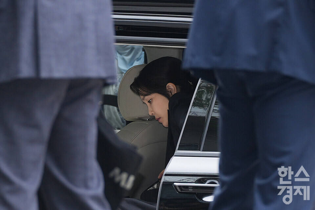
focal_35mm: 200
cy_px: 105
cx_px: 158
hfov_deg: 10.3
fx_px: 1750
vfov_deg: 6.9
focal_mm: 200
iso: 200
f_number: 4.5
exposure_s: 1/200
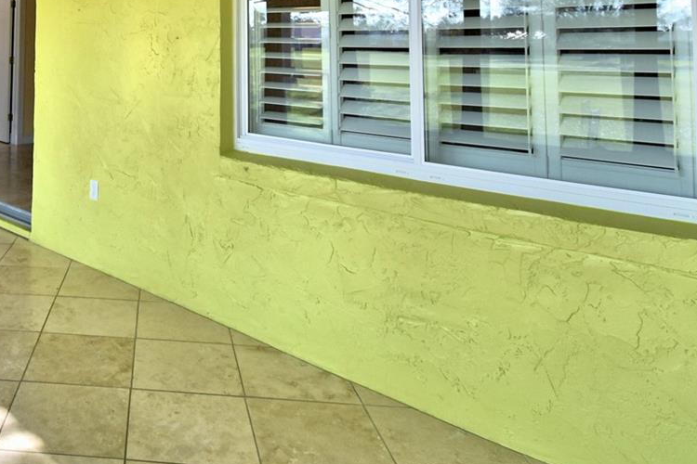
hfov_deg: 52.8
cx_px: 94
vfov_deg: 37.1
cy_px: 6
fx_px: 620
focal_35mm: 32
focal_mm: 10
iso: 200
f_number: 4.5
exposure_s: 1/200
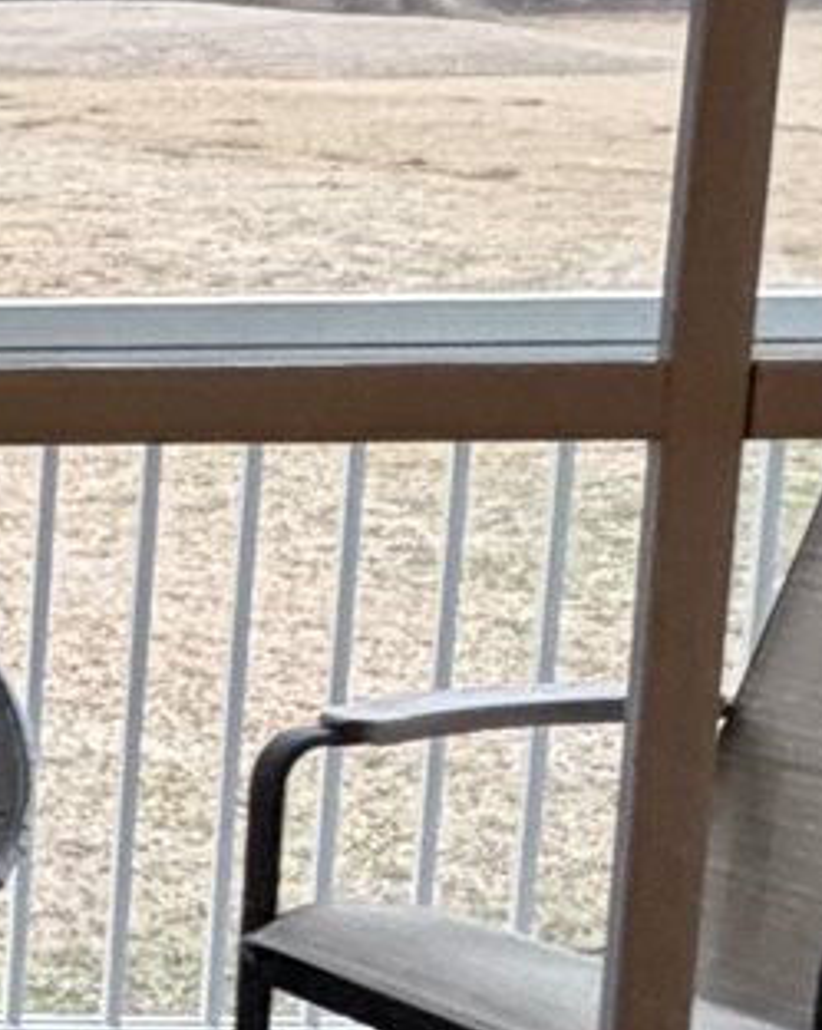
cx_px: -1532
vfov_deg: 19.0
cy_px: 403
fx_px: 3076
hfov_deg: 11.0
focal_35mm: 101
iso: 200
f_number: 2.2
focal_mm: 2.22
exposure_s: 1/120
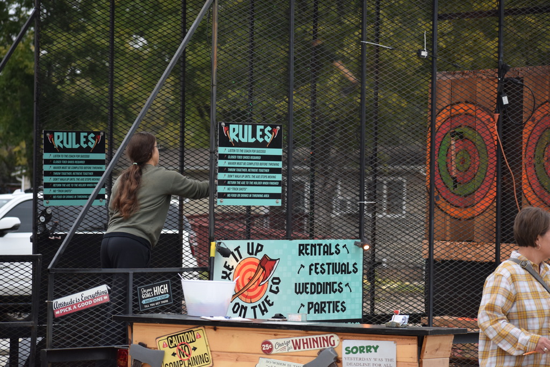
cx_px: 275
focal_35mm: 150
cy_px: 184
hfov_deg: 13.7
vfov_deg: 9.2
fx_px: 2292
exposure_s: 1/125
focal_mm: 100
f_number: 4.8
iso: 1100
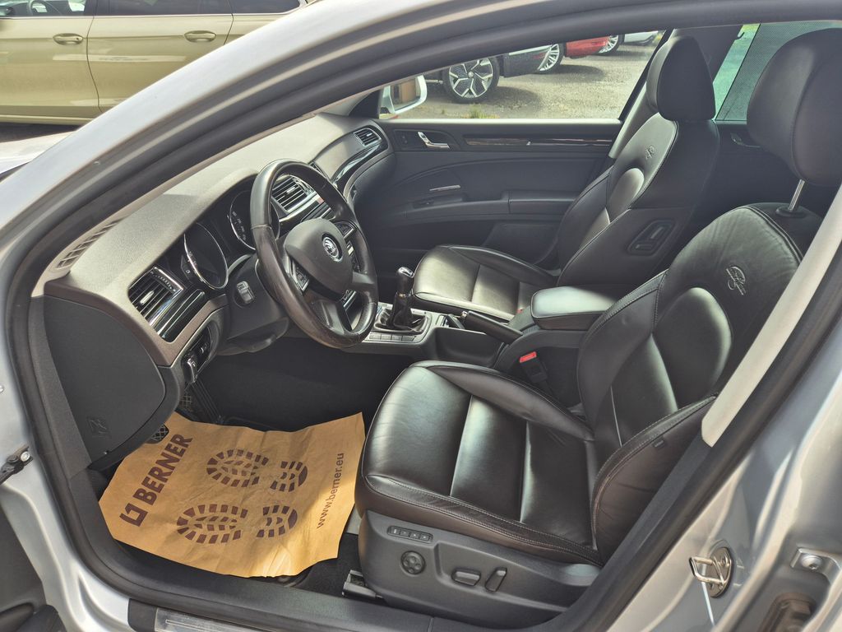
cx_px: 421
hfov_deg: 73.9
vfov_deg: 58.9
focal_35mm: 23
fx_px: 559
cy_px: 316
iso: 32
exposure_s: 1/180
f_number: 1.8
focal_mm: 5.4
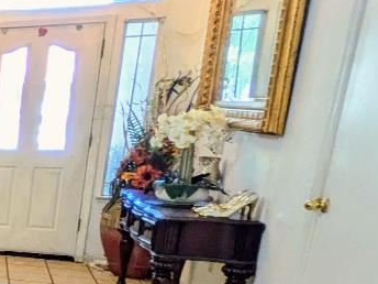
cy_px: 243
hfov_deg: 18.9
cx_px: -384
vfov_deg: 23.5
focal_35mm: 61
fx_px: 666
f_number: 2.2
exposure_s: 1/30
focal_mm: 1.83
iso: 72
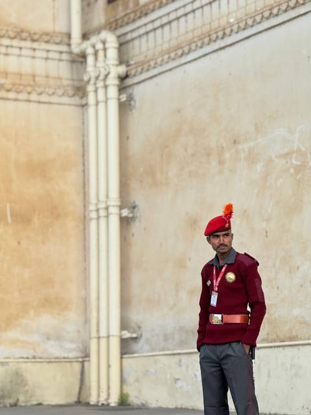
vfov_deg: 16.4
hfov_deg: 12.3
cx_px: 156
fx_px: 1437
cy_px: 208
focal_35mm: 120
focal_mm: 15.66
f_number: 2.8
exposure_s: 1/793
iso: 50
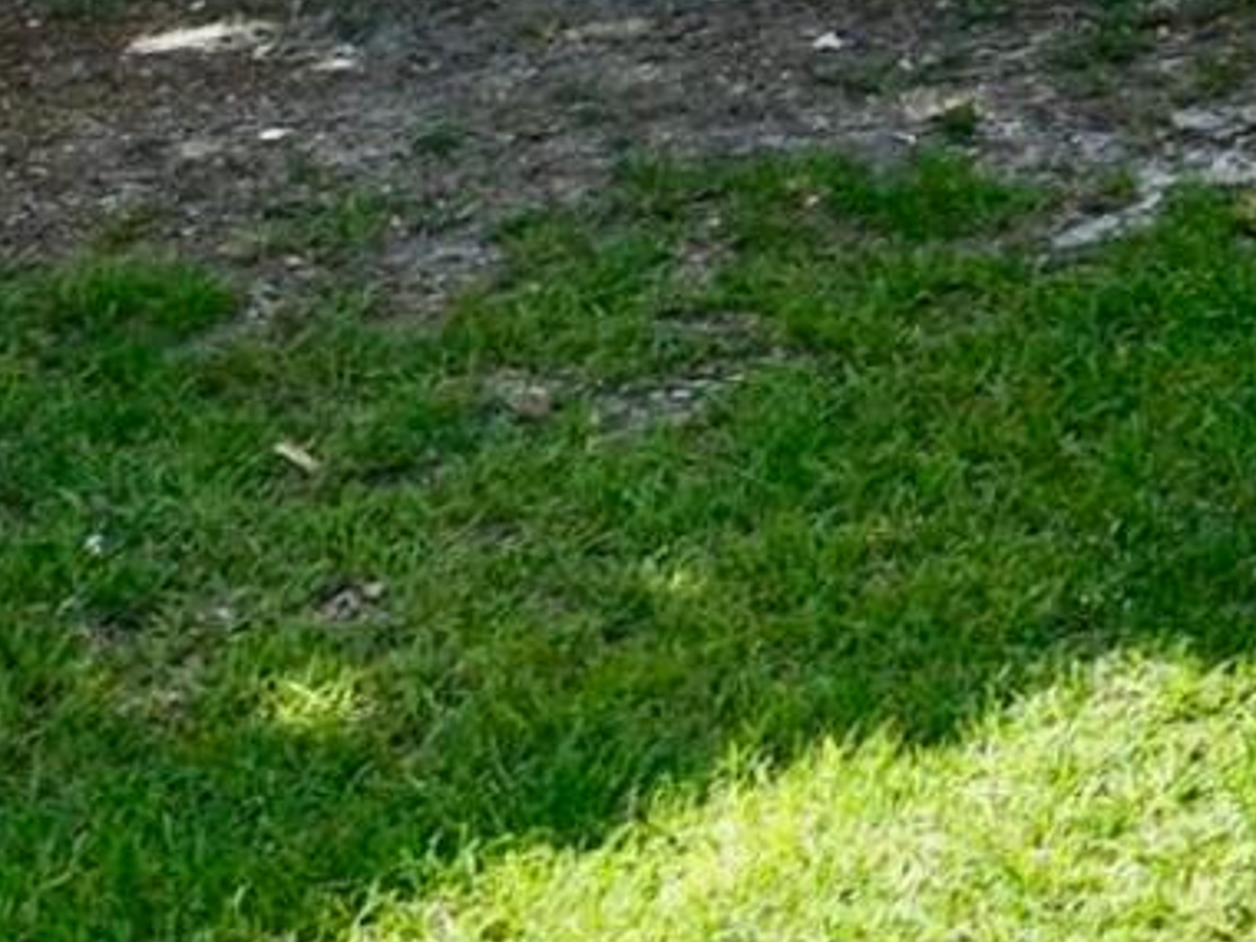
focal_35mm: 182
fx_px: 6604
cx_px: 2986
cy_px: -155
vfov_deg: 8.1
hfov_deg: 9.7
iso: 110
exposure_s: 1/2000
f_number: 2.8
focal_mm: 12.29
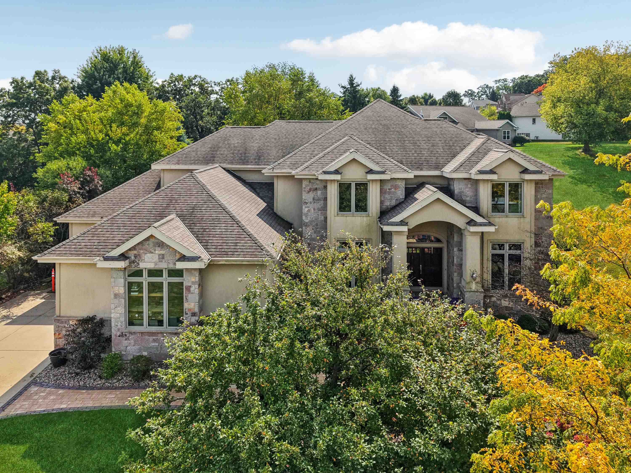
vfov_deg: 56.8
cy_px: 236
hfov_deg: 71.6
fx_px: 437
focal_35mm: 24
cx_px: 316
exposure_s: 1/6000
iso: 370
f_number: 1.8
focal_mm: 8.67
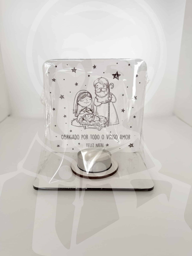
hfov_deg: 56.8
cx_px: 96
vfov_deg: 71.6
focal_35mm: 24
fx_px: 177
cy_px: 128
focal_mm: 6.76
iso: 64
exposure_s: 1/121
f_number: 1.78
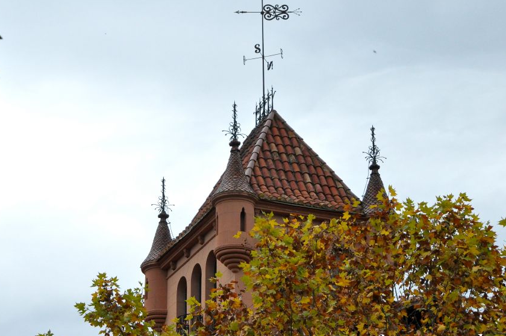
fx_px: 1797
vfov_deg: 10.7
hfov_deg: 16.0
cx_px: 233
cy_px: 164
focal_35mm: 128
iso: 1600
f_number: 8
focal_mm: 70
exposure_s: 1/1000
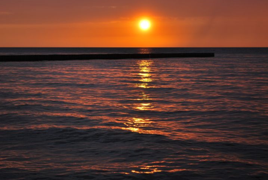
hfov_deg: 23.3
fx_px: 649
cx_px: 144
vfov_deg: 15.8
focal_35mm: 87
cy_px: 91
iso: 100
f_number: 6.3
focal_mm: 52
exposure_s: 1/160
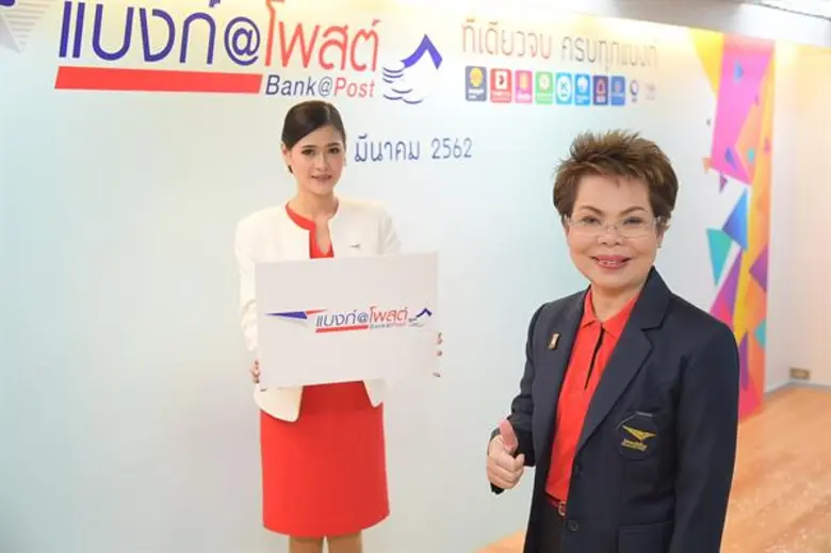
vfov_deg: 29.2
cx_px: 416
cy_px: 276
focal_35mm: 46
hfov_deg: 42.8
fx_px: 1061
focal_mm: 46
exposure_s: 1/100
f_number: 4
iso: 800
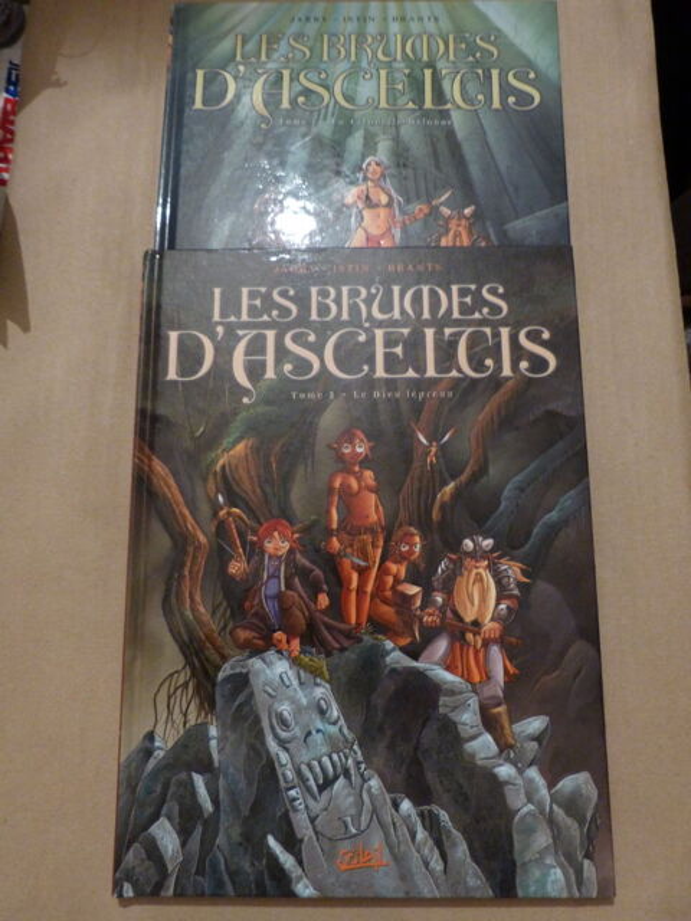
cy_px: 460
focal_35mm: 25
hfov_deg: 54.9
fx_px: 665
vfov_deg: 69.4
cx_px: 346
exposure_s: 1/4
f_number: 2.8
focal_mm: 4.5
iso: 500
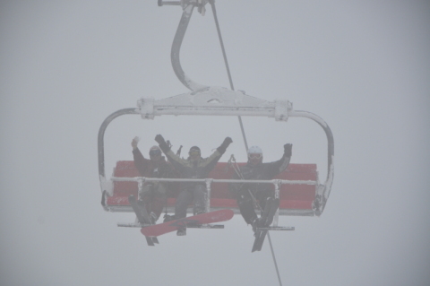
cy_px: 143
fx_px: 1879
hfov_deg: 13.1
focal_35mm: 158
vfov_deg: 8.7
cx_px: 215
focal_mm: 105
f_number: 5.6
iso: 200
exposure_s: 1/500
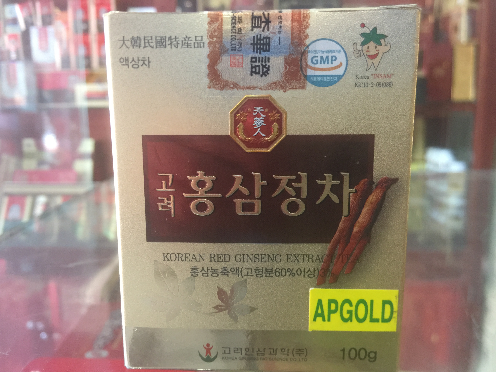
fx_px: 416
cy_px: 186
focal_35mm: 29
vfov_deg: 48.2
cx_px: 248
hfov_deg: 61.7
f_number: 2.2
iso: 100
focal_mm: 4.15
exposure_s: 1/17
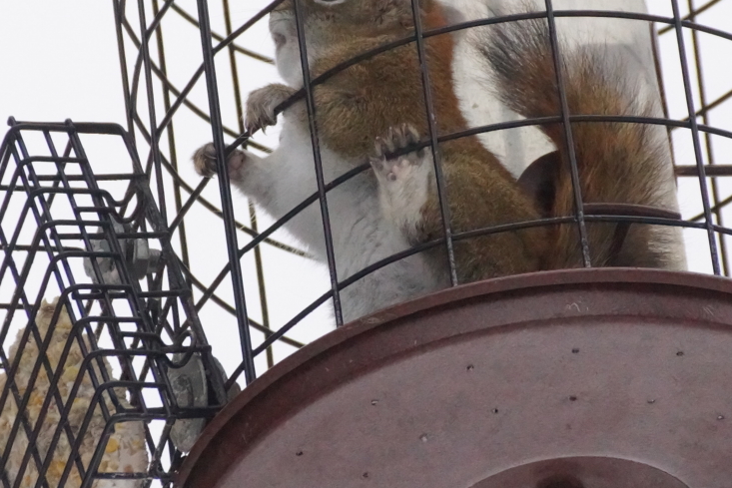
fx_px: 10392
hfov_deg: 4.0
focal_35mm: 511
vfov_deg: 2.7
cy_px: 214
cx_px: 457
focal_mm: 250
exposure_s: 1/500
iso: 3200
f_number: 7.1
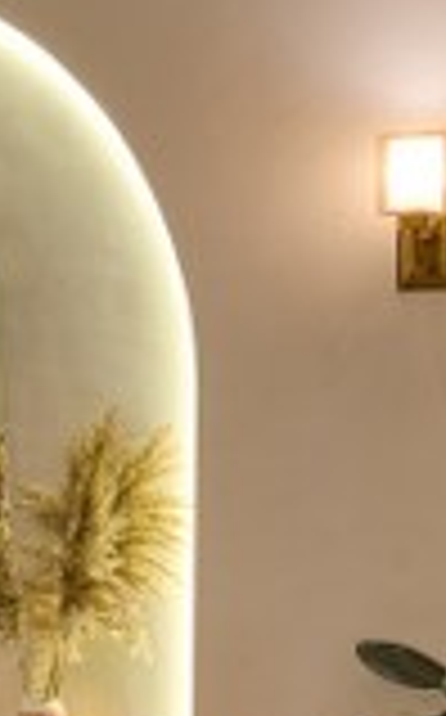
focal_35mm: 154
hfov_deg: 7.7
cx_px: -734
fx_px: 3003
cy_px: 207
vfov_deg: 13.6
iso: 200
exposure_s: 1/3
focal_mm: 30
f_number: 11
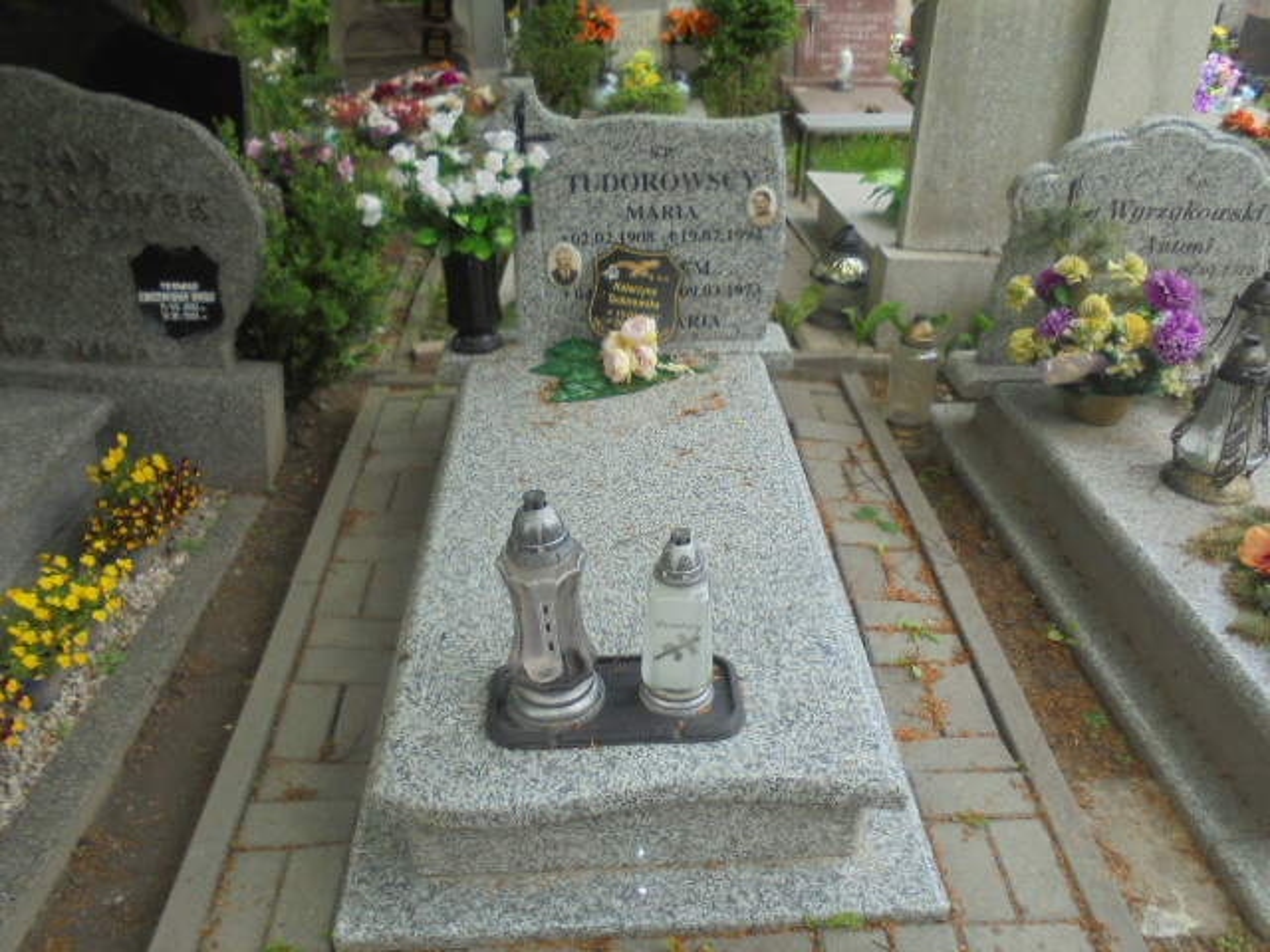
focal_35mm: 29
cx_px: 635
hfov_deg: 61.7
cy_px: 476
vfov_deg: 48.2
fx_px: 1064
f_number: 3.7
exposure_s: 1/160
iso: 100
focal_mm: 5.3
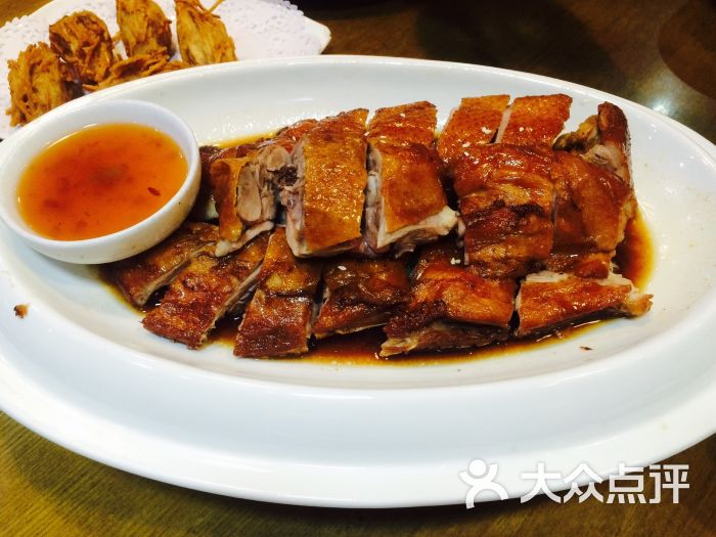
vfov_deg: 48.2
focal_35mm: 29
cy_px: 268
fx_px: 600
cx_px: 358
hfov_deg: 61.7
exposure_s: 1/33
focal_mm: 4.15
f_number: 2.2
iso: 64
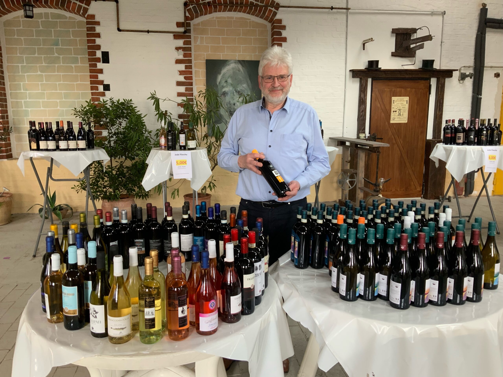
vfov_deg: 48.2
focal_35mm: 29
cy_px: 188
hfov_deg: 61.7
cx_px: 252
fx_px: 421
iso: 64
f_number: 1.8
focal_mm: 3
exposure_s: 1/60
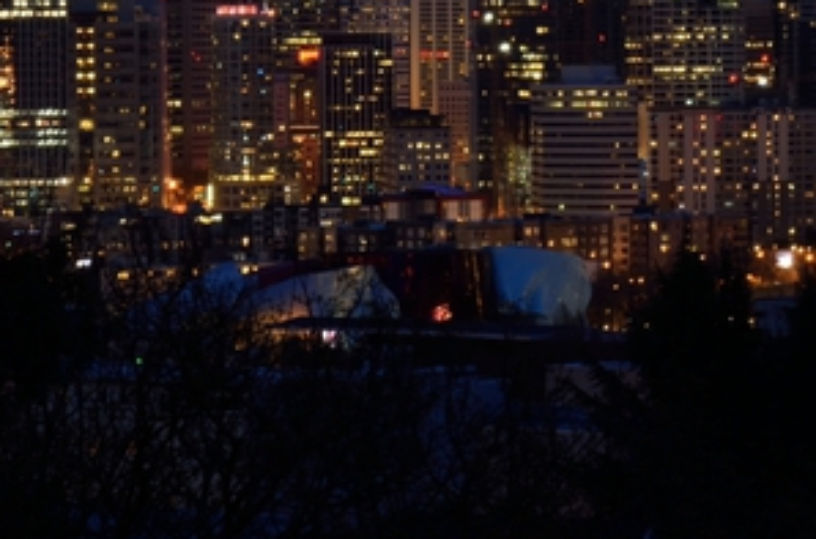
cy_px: -45
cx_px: 608
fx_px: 5181
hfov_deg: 9.0
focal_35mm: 229
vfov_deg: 5.9
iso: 100
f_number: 16
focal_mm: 65
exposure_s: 15
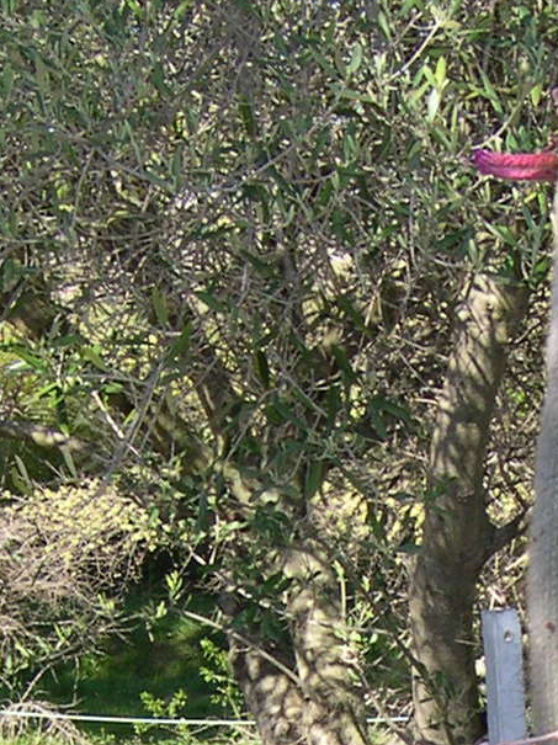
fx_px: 2345
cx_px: 595
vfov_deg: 16.8
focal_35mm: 109
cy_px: 1012
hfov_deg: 13.3
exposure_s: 1/628
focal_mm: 8
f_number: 2.8
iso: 141
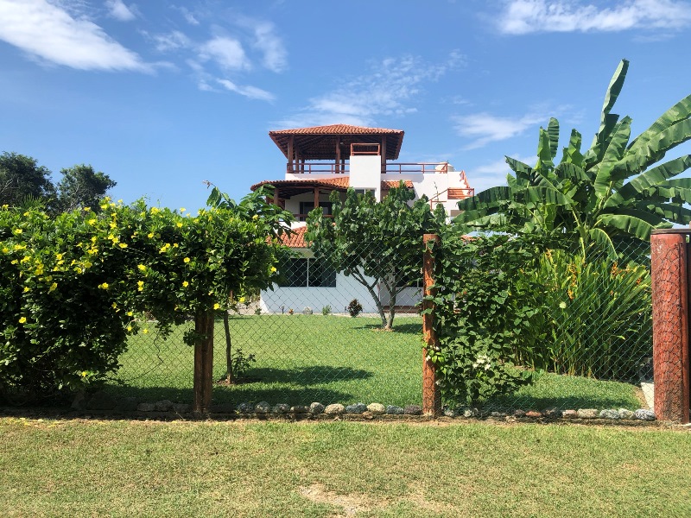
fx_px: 559
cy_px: 259
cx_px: 346
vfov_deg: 49.7
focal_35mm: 28
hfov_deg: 63.4
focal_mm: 3.99
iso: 20
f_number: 1.8
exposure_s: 1/1600
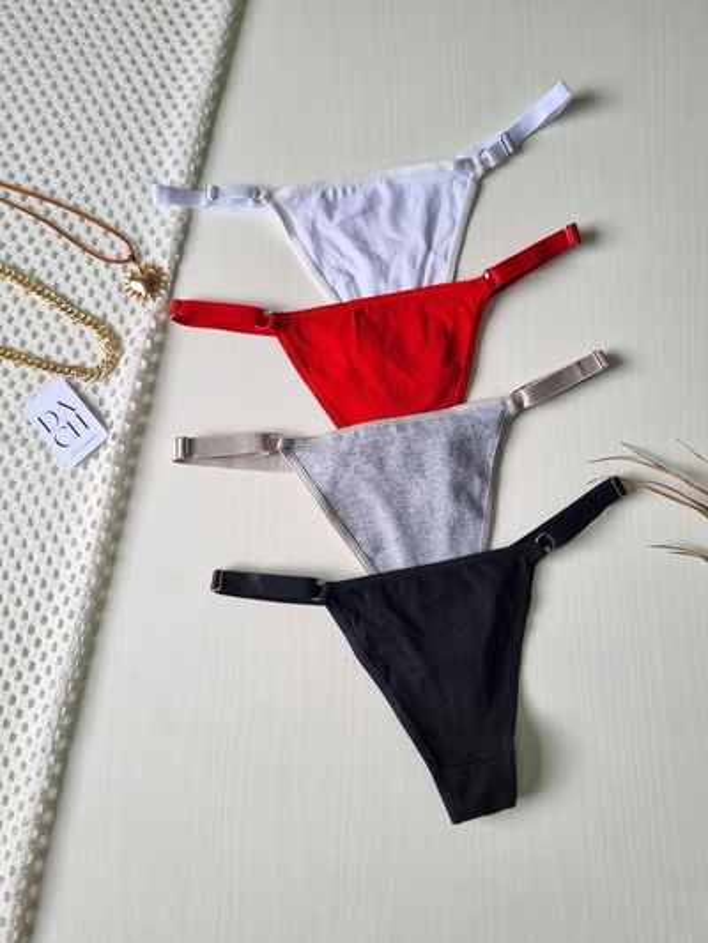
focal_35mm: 26
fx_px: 709
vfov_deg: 67.3
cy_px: 472
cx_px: 354
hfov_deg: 53.1
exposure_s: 1/153
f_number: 1.8
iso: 50
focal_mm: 5.4
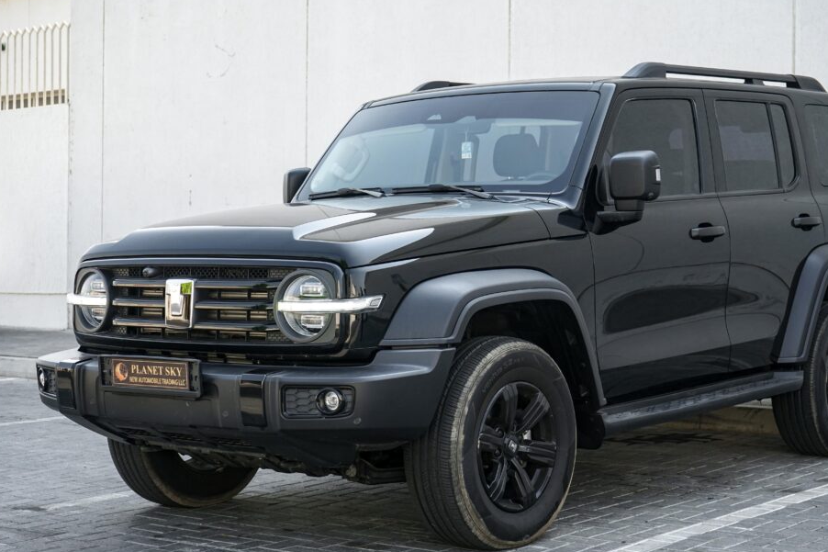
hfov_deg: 30.1
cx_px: 457
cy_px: 289
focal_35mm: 67
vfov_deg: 20.3
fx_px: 1541
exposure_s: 1/400
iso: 500
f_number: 8
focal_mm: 59
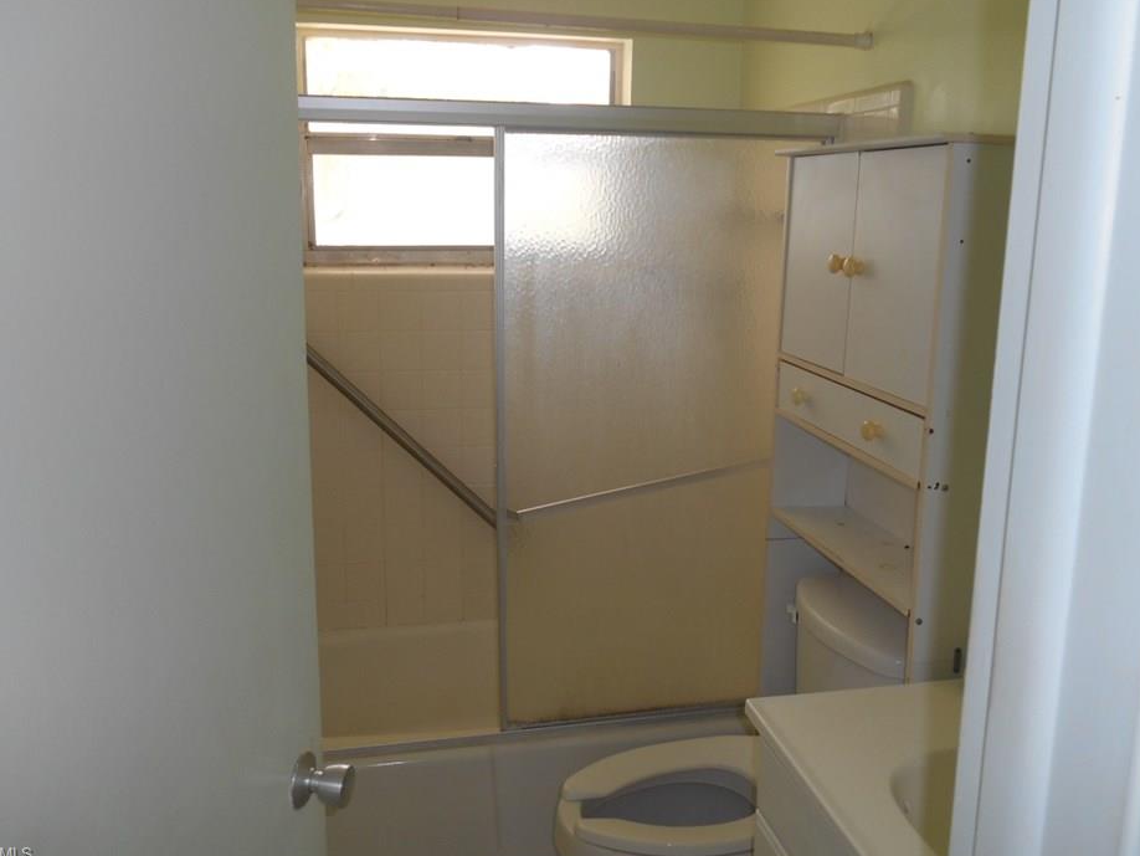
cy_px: 389
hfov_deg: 61.6
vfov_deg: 48.2
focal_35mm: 29
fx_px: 955
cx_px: 576
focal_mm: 4.7
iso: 80
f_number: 3.4
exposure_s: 1/40
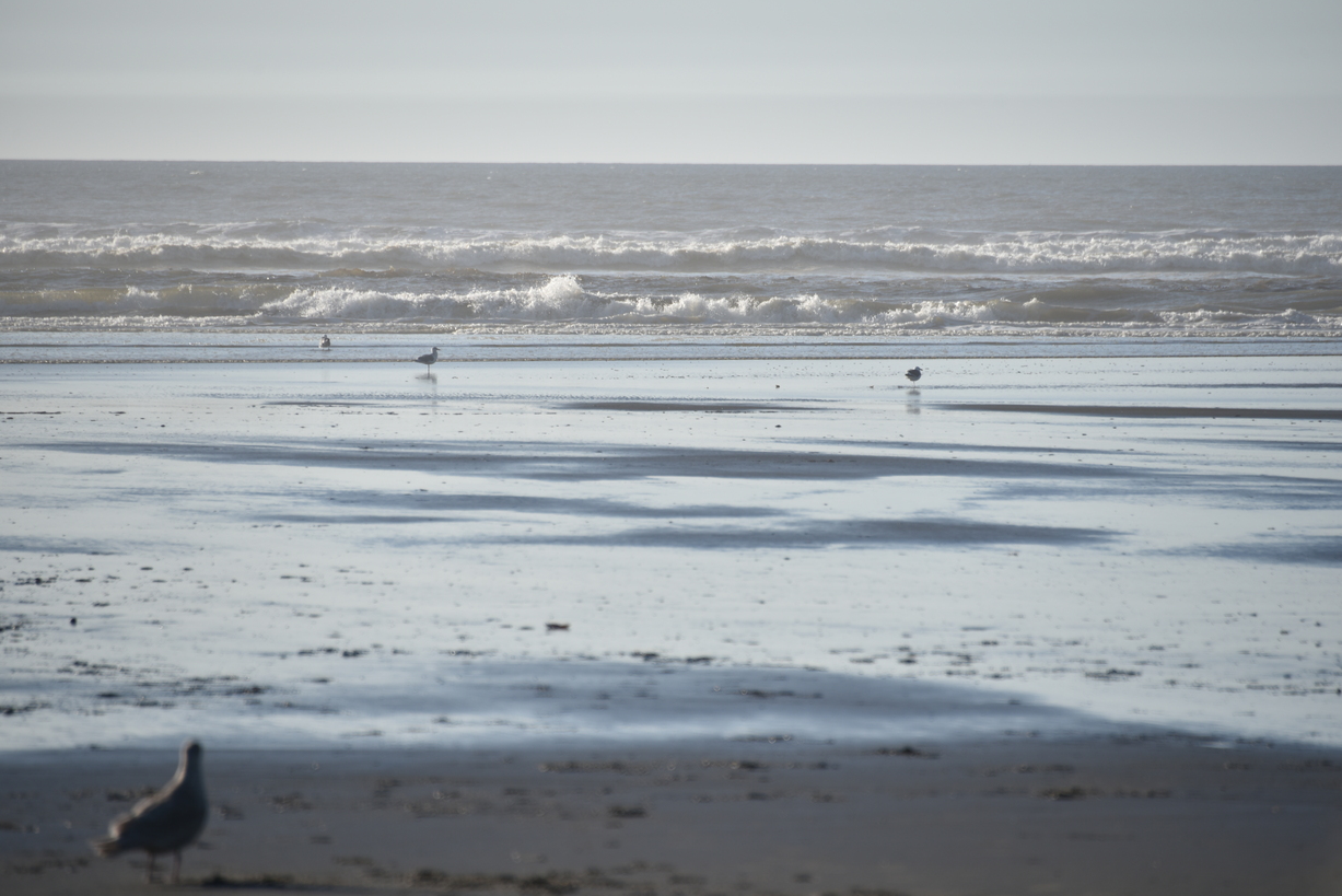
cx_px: 691
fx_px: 11671
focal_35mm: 313
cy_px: 435
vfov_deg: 4.4
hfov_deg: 6.6
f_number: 7.1
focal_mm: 300
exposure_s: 1/640
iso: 100
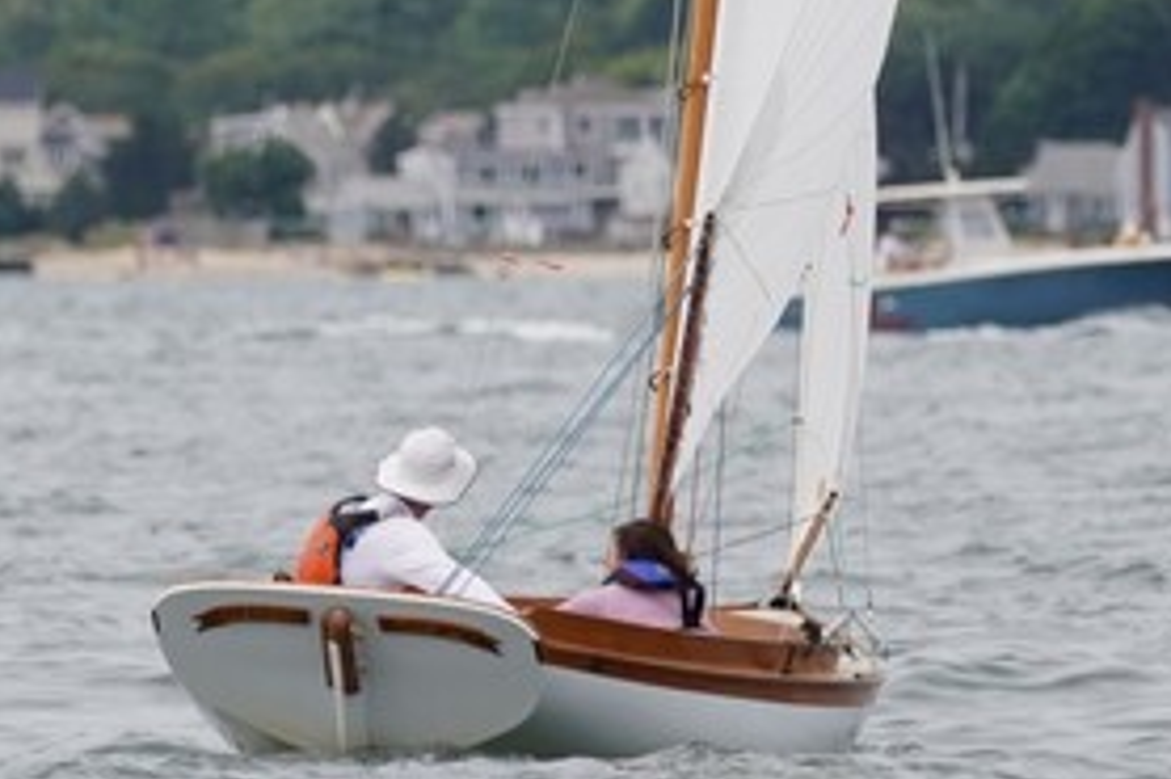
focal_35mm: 1124
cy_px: 158
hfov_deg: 1.8
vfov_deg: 1.2
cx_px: 320
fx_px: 36538
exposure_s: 1/1250
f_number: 5.6
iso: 200
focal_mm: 260
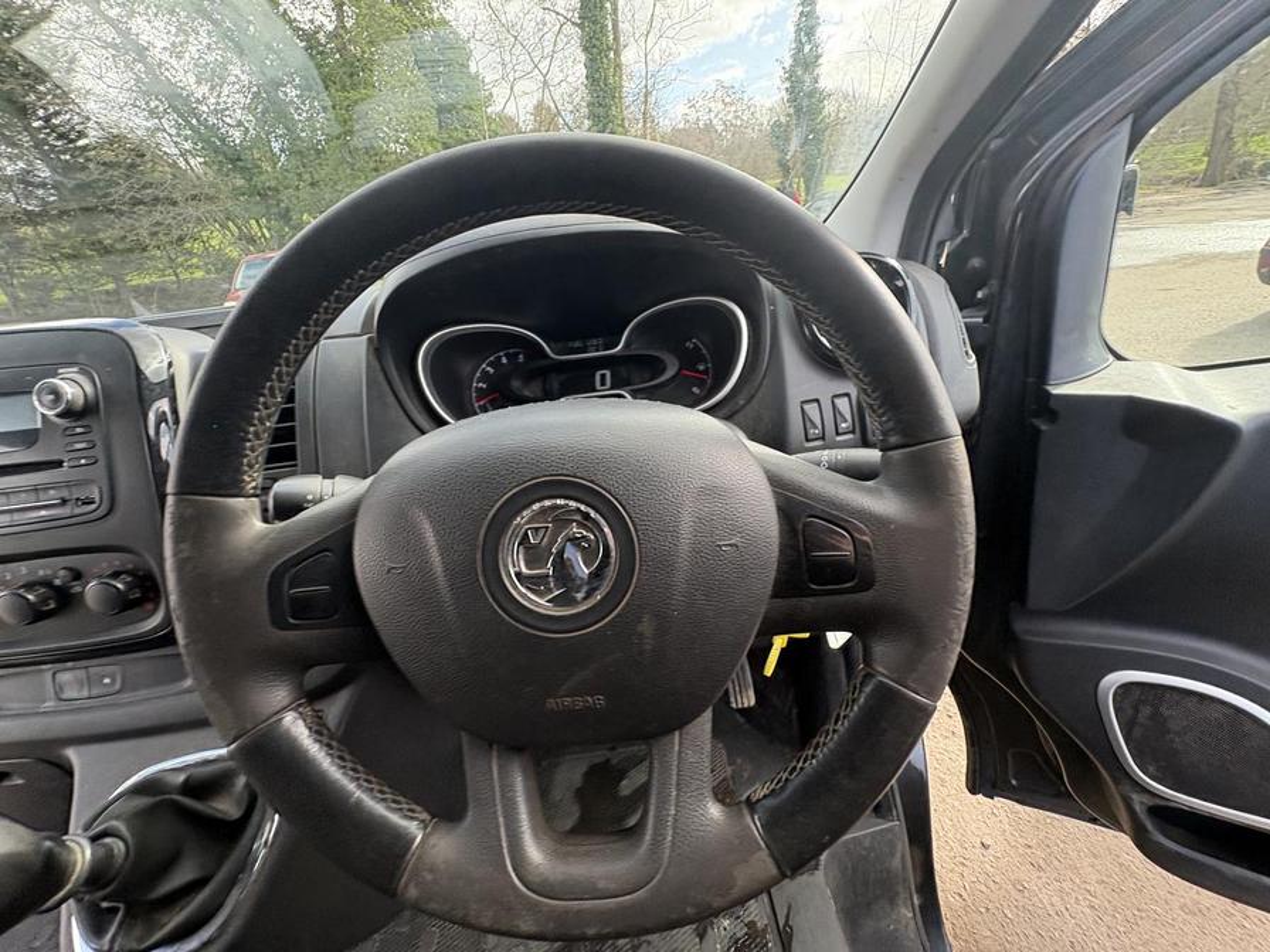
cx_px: 635
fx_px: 514
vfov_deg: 85.7
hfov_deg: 102.1
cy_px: 476
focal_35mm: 14
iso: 125
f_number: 2.2
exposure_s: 1/126
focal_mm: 2.22
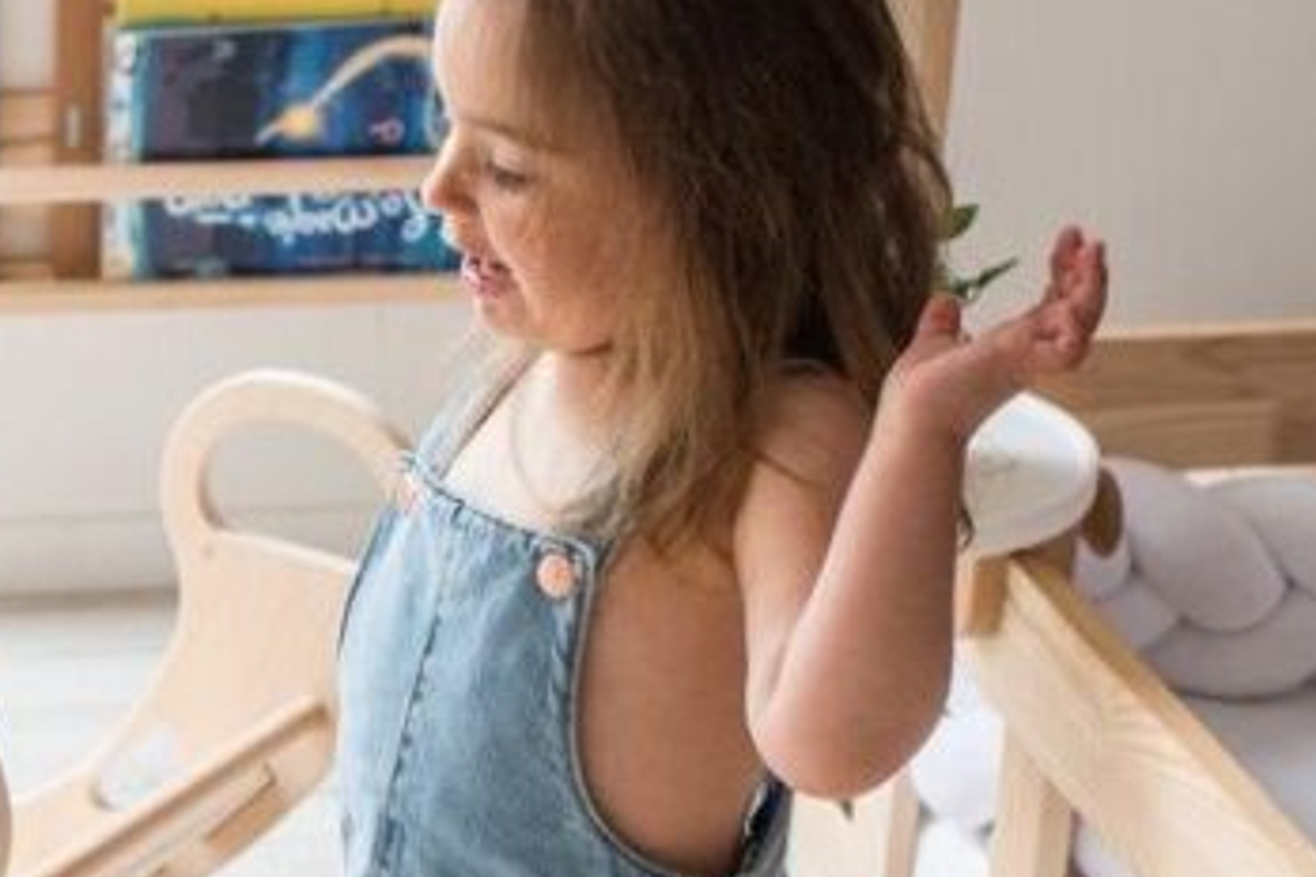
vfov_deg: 13.1
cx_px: -352
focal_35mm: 103
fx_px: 3765
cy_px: 954
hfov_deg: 18.6
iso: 800
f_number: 4.5
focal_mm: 35
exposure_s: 1/250
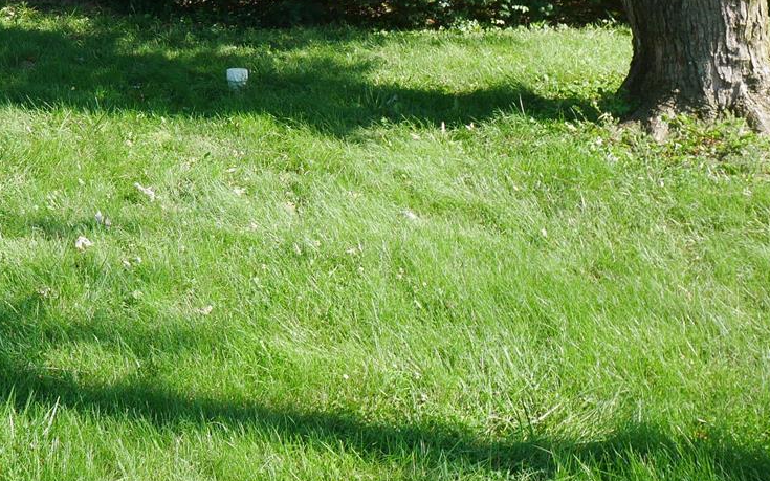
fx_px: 1259
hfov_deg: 32.2
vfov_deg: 19.9
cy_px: -136
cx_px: 60
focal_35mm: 60
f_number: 5
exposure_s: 1/250
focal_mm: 13
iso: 200
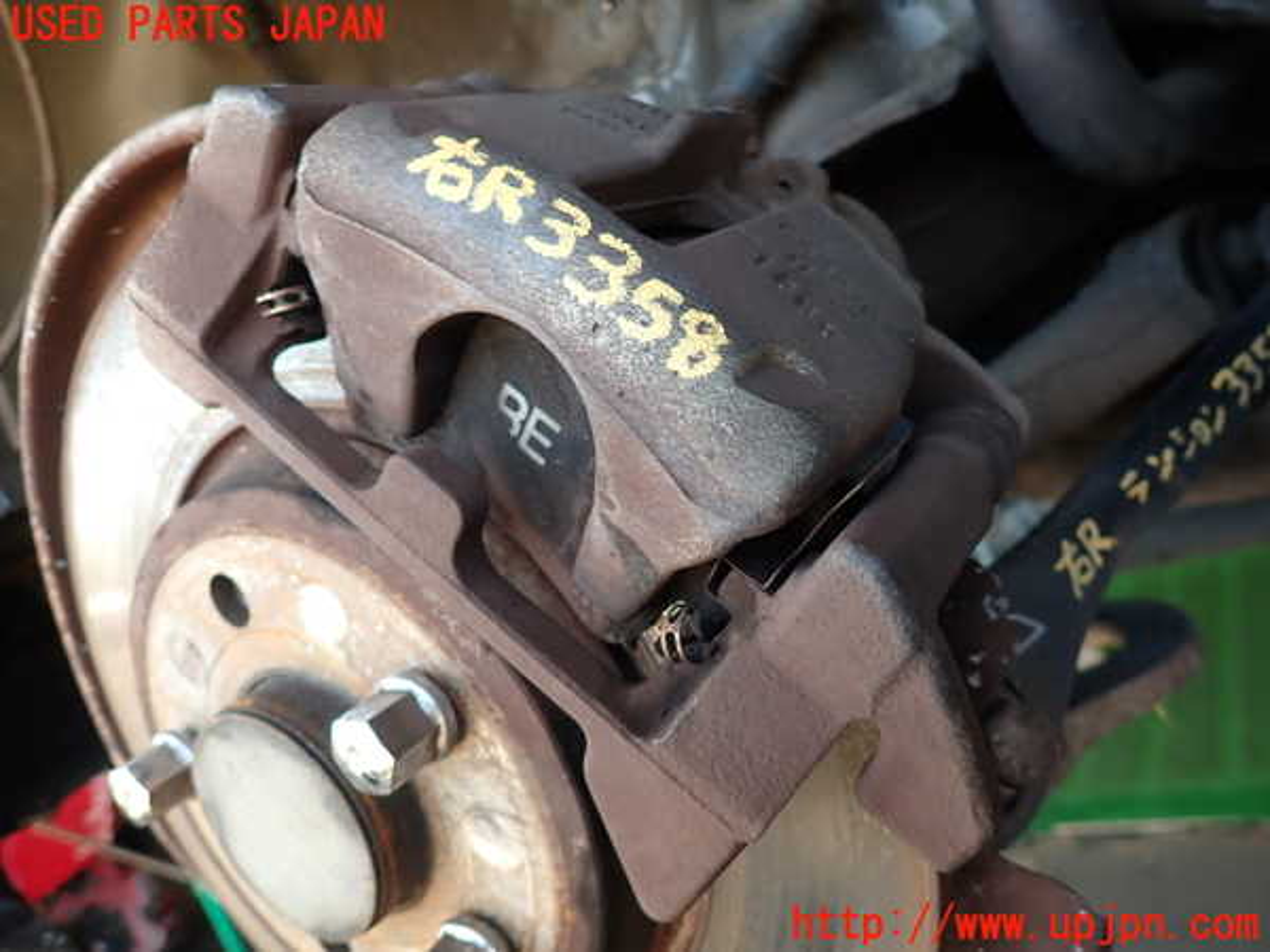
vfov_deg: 54.9
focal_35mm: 25
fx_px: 917
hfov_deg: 69.4
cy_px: 476
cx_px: 635
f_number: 2
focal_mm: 4.5
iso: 100
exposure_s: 1/80
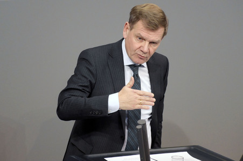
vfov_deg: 2.7
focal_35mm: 500
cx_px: 122
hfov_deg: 4.1
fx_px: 3372
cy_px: 80
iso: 12800
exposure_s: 1/400
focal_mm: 500
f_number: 5.6
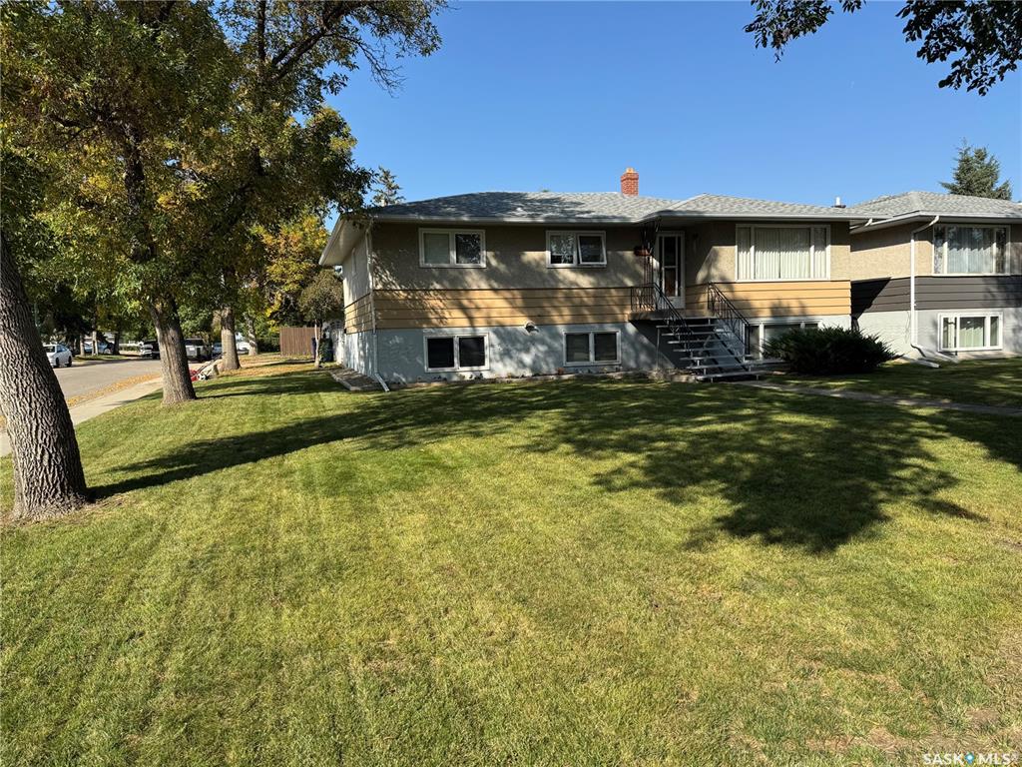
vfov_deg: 56.8
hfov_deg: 71.6
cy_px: 384
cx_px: 511
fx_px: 709
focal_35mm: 24
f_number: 1.78
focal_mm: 6.76
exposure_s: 1/3096
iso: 80
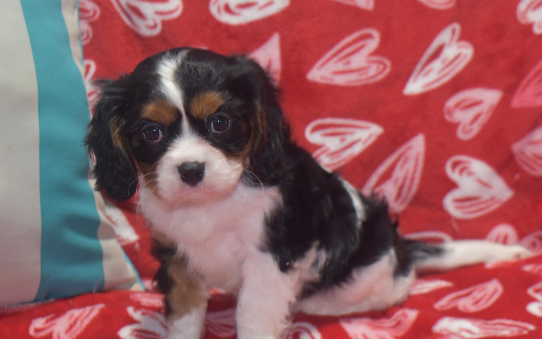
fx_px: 1137
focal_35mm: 77
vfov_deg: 16.9
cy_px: 175
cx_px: 276
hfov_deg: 26.8
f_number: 5.3
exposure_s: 1/25
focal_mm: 48
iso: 400
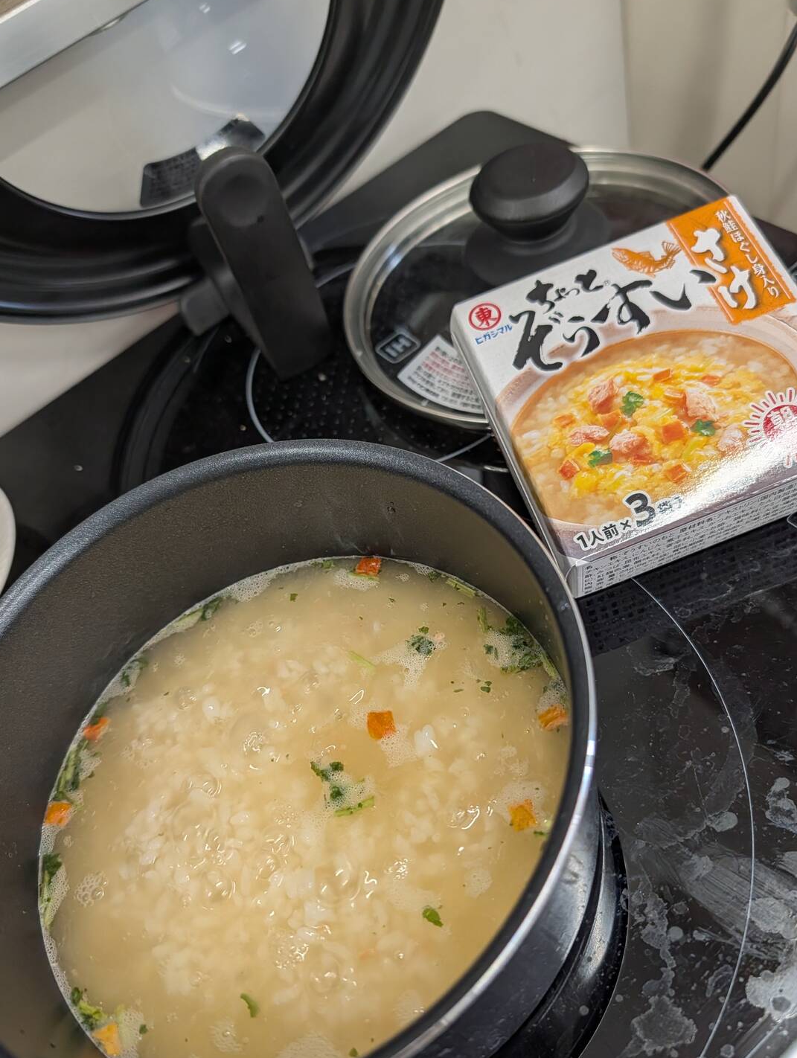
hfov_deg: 51.5
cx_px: 413
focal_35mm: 27
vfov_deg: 65.1
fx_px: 827
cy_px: 585
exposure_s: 1/560
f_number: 1.68
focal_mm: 6.9
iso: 393
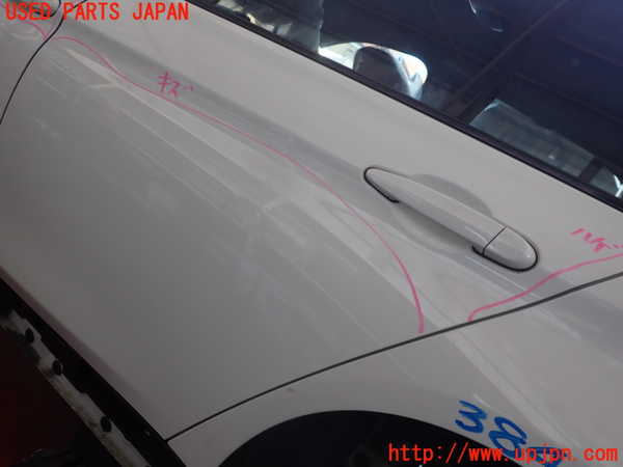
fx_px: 540
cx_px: 312
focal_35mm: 30
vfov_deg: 46.8
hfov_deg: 60.0
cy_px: 234
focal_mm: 5.4
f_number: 2.3
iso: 125
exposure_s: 1/60
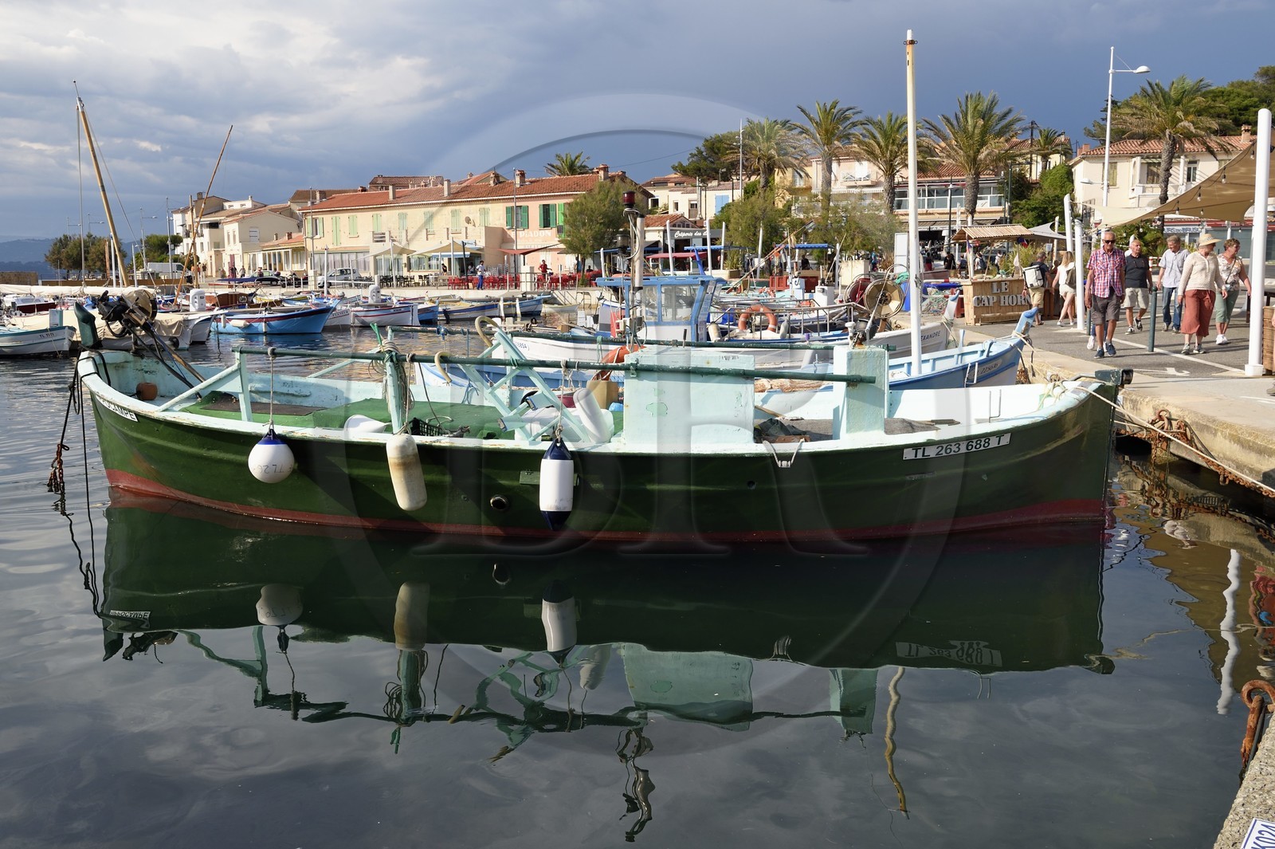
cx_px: 638
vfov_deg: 43.6
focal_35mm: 30
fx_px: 1062
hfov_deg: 62.0
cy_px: 424
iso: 200
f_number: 11
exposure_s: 1/320
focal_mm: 30
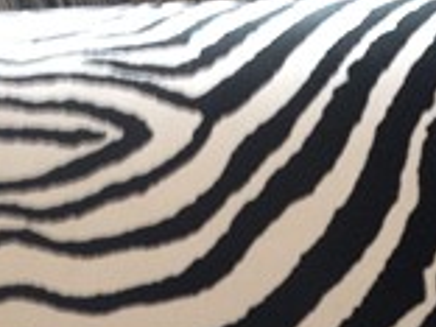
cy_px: 513
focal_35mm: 157
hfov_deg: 12.6
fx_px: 1977
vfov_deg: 9.2
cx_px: 277
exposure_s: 1/20
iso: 80
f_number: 2.4
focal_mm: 4.28
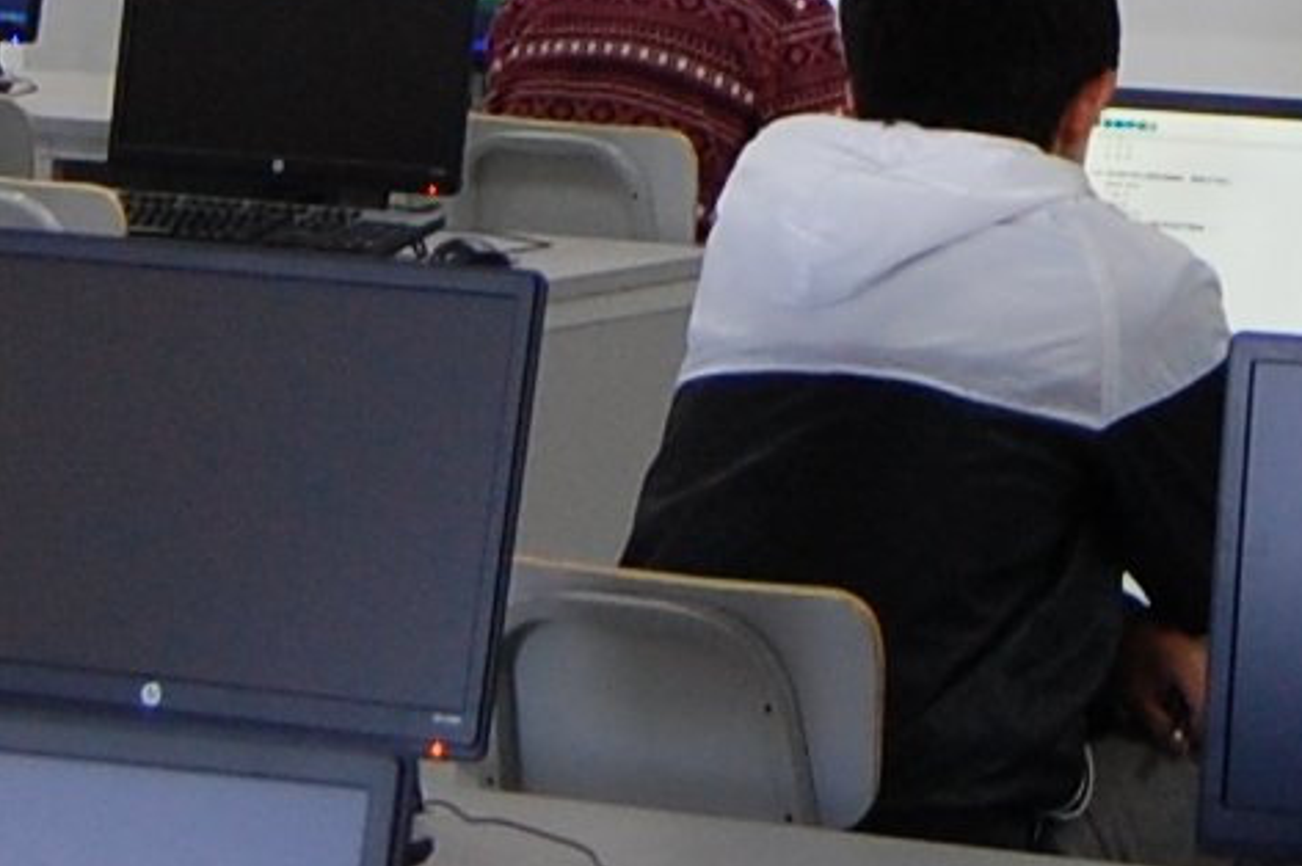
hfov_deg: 10.8
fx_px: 6903
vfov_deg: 7.0
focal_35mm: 191
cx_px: 968
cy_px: -767
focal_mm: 20
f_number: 4
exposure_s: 1/60
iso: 400
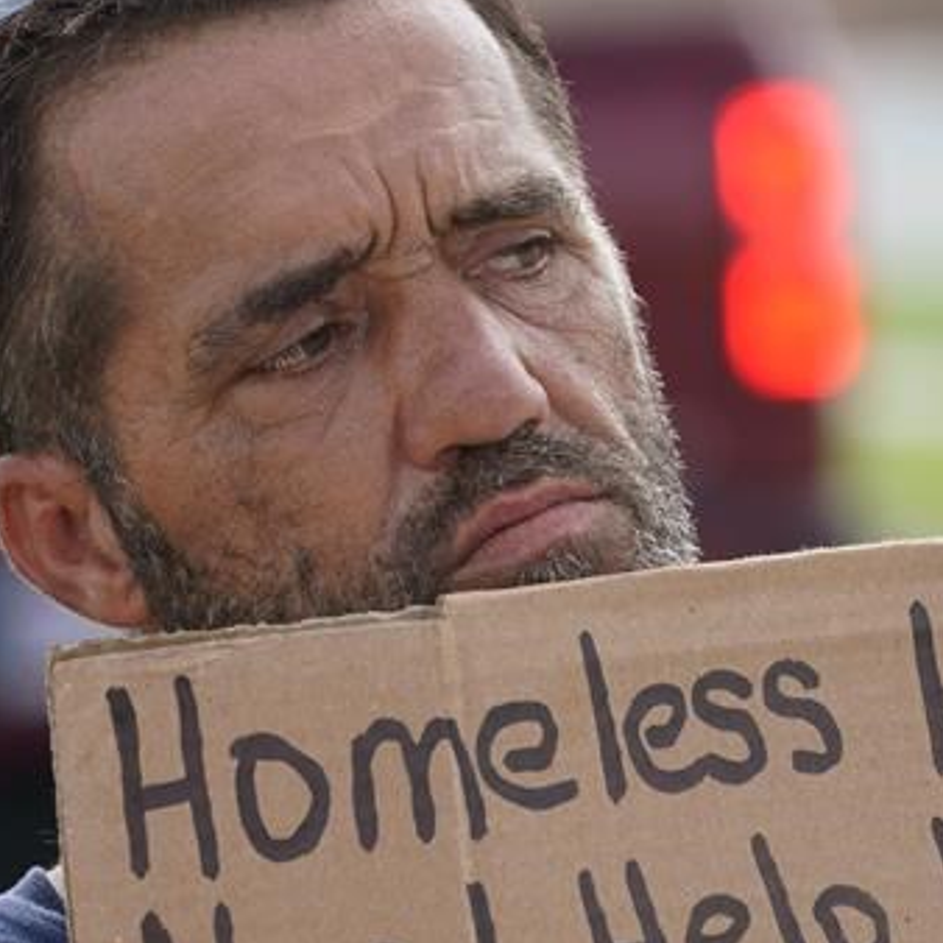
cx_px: 605
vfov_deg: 2.9
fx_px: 18770
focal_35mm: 609
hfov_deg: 2.9
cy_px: 484
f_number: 11
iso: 400
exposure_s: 1/250
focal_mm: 373
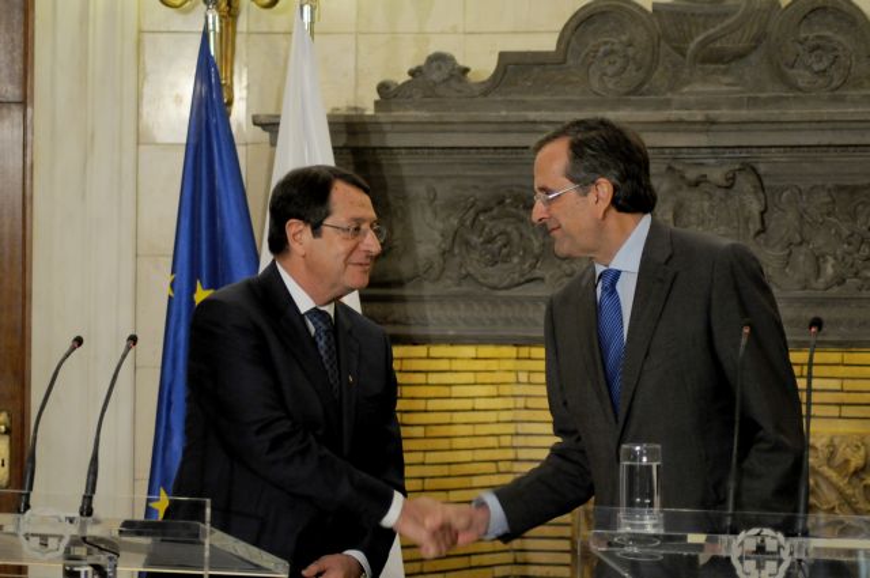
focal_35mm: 128
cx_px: 435
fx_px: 3077
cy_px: 289
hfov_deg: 16.1
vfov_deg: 10.7
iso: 1000
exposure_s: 1/100
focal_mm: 85
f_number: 4
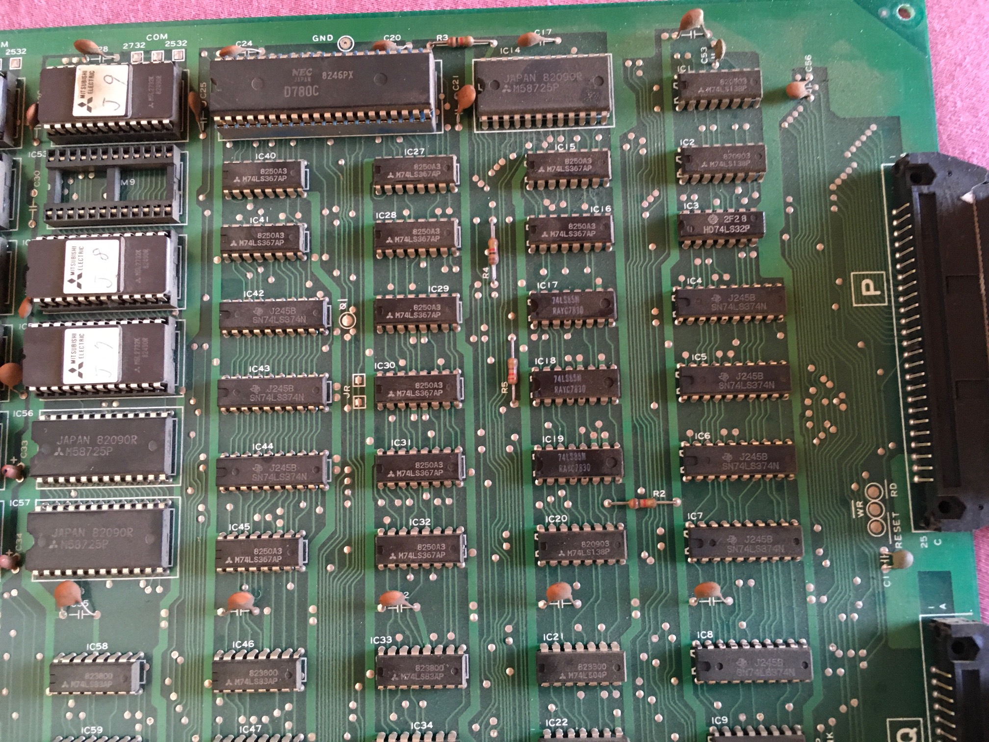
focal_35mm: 29
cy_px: 371
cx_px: 494
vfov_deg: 48.2
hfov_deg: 61.7
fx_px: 829
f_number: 2.2
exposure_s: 1/20
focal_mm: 4.15
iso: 200
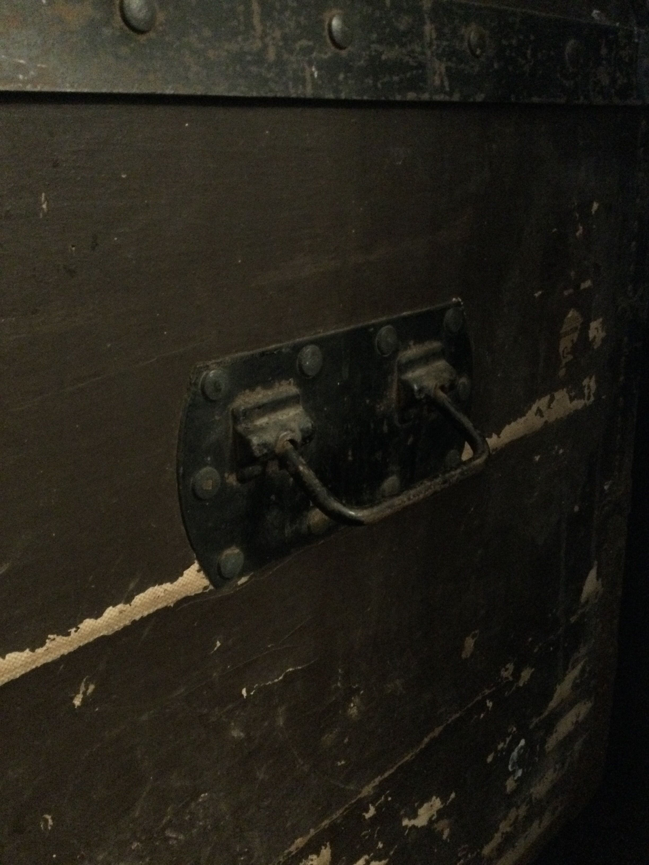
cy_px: 432
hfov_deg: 45.4
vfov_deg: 58.4
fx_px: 775
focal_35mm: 31
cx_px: 324
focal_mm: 3.3
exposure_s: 1/17
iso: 800
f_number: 2.4
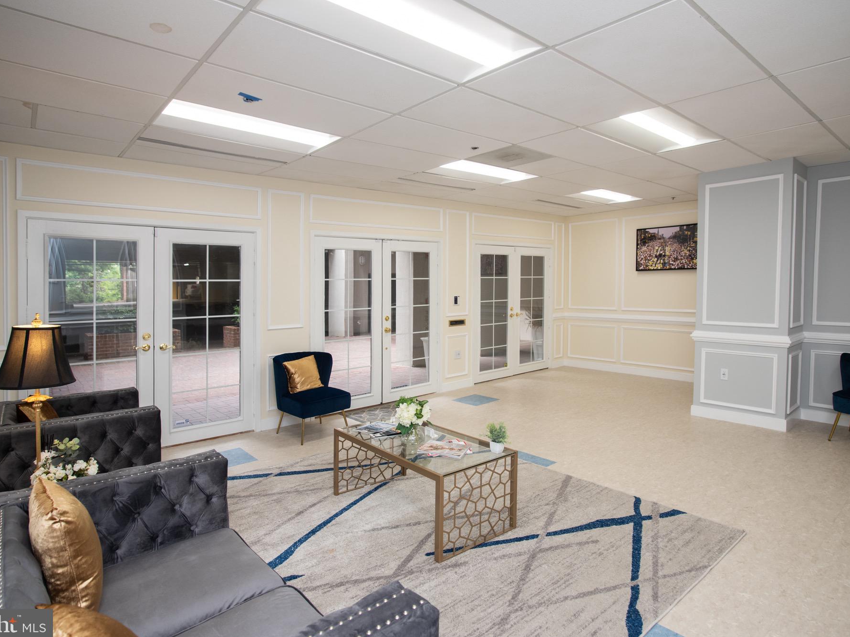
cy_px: 318
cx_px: 435
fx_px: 516
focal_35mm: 21
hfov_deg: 79.0
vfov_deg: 63.5
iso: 500
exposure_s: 1/160
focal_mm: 19
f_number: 5.6
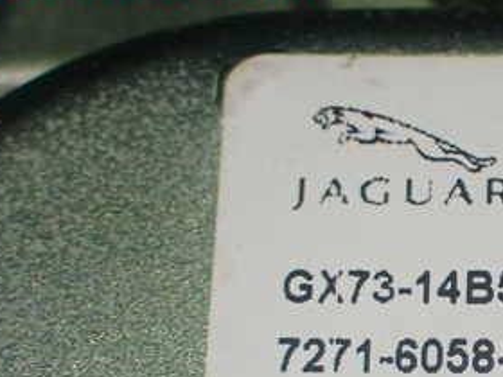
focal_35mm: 165
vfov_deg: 9.0
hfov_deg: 11.8
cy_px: 361
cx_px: 512
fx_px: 2398
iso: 250
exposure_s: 1/80
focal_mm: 13.65
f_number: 4.1
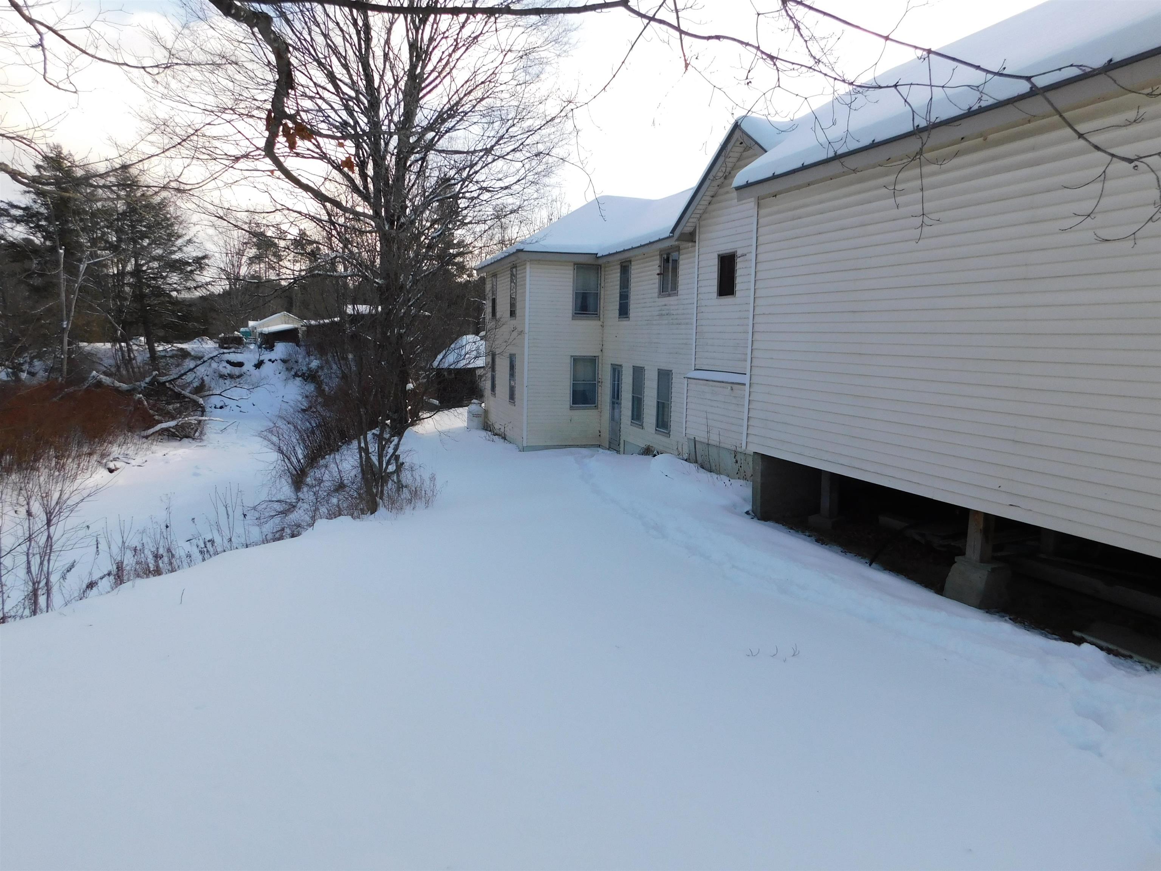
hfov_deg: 73.9
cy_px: 436
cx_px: 580
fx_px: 771
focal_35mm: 23
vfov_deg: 58.9
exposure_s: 1/800
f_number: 3
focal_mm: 4
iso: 125
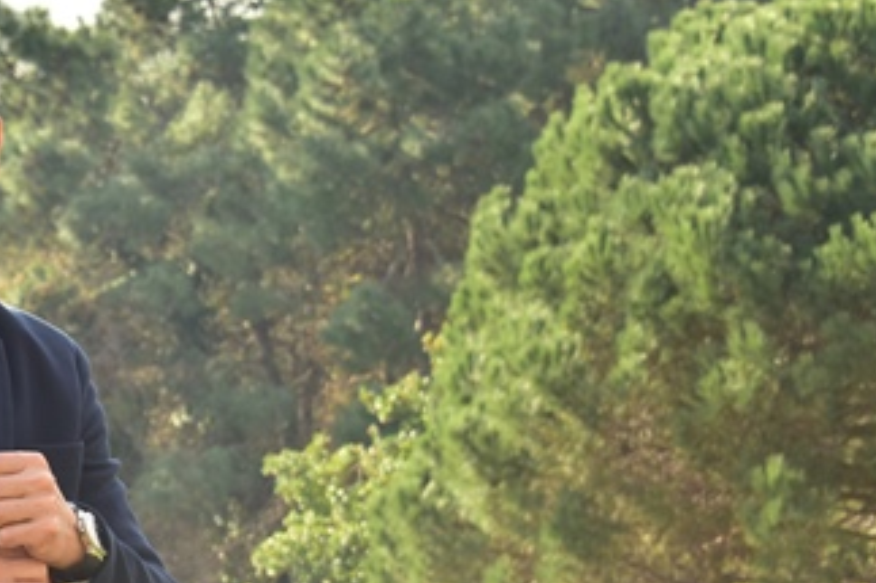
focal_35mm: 161
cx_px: -127
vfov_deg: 8.5
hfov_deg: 12.5
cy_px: 346
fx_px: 3915
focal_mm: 65
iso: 200
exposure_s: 1/200
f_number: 7.1
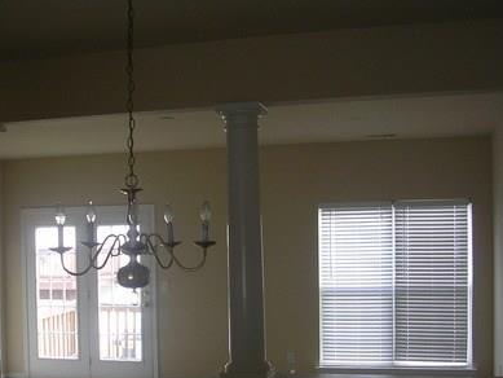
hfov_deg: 38.1
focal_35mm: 50
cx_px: 226
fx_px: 727
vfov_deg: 29.0
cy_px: 246
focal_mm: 5.8
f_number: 2.8
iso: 50
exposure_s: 1/31.2
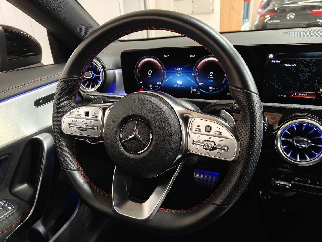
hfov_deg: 71.6
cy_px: 121
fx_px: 223
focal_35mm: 24
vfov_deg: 56.8
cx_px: 161
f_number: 1.8
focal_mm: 5.59
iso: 200
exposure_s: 1/30
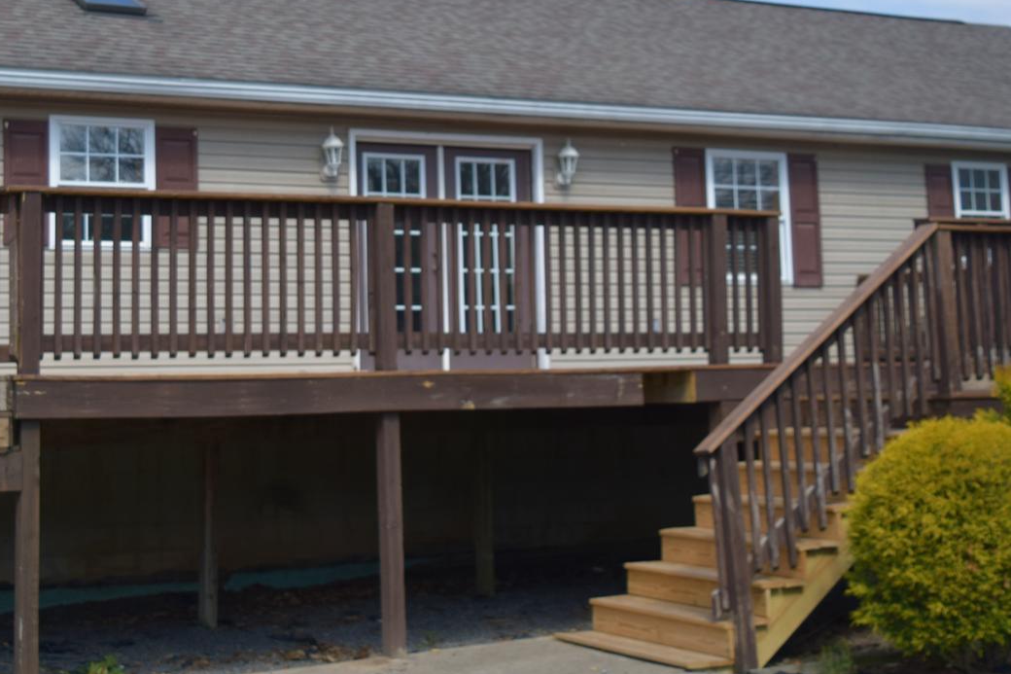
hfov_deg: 30.6
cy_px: 189
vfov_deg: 20.8
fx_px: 1825
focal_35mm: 65
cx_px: 303
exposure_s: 1/1600
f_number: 3.8
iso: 200
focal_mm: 22
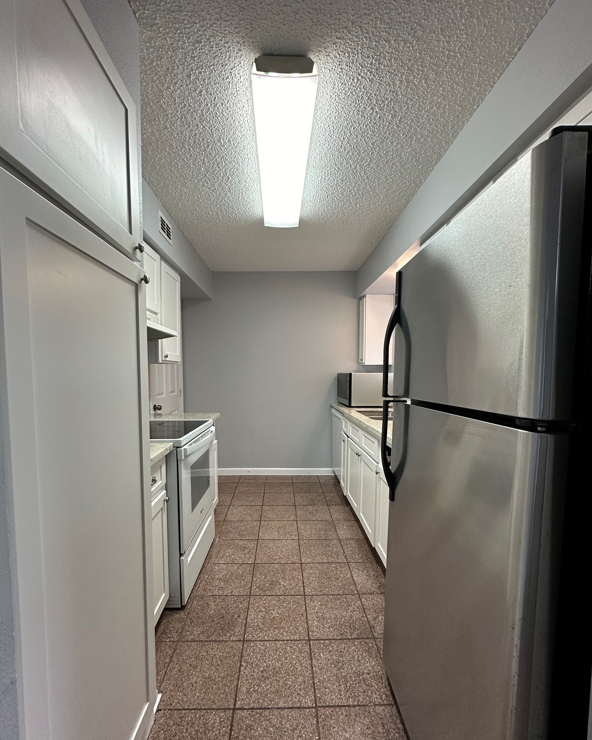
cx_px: 288
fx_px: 328
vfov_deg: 96.7
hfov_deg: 84.0
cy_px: 393
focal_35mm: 15
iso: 250
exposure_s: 1/120
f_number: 2.2
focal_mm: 2.22
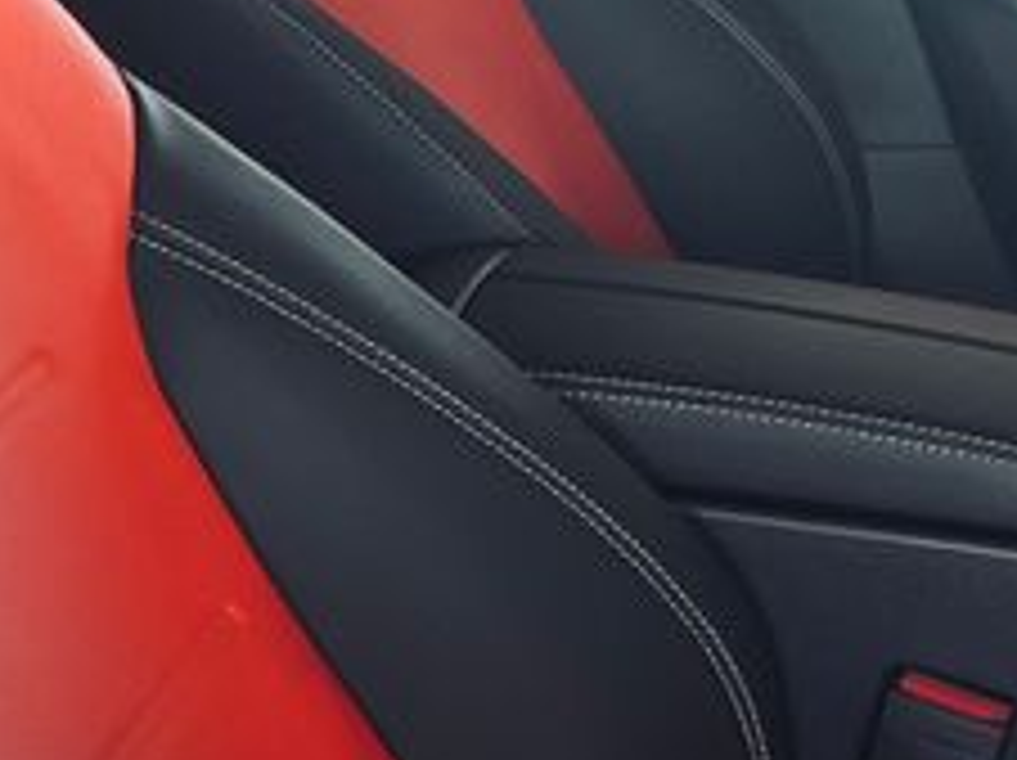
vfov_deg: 12.5
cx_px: 1278
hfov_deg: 15.9
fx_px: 3463
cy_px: 283
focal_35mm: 118
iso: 125
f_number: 1.5
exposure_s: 1/106
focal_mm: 5.7
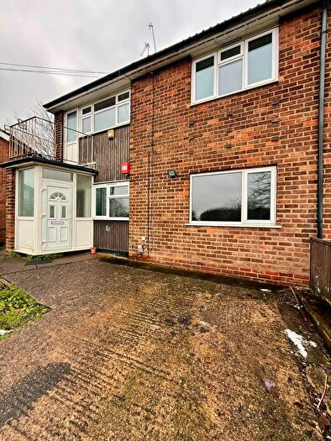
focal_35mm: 14
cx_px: 166
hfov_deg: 85.7
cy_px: 220
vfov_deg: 102.1
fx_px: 178
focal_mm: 2.22
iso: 50
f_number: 2.2
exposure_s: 1/195
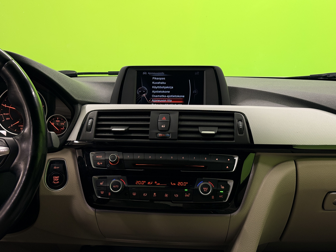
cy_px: 126
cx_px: 168
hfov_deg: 39.7
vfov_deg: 30.3
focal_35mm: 48
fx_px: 466
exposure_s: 1/50
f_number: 1.78
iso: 50
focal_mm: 6.76
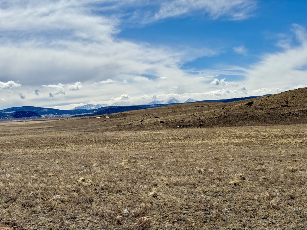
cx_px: 154
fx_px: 426
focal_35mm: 48
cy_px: 115
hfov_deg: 39.7
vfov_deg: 30.3
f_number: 1.78
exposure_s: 1/15385
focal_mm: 6.76
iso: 80
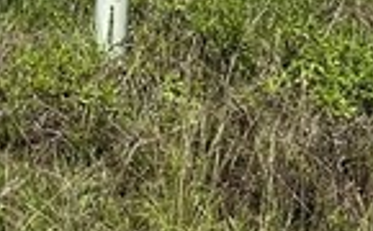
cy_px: -172
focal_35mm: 105
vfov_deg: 11.6
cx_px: -291
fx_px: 1065
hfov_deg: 16.7
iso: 50
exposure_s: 1/3300
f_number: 2.2
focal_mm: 2.22
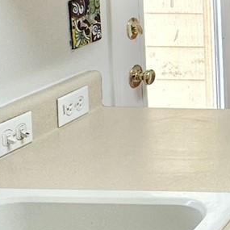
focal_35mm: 89
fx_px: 669
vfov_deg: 18.8
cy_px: -19
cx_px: 491
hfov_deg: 15.0
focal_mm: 2.22
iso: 80
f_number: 2.2
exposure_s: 1/120
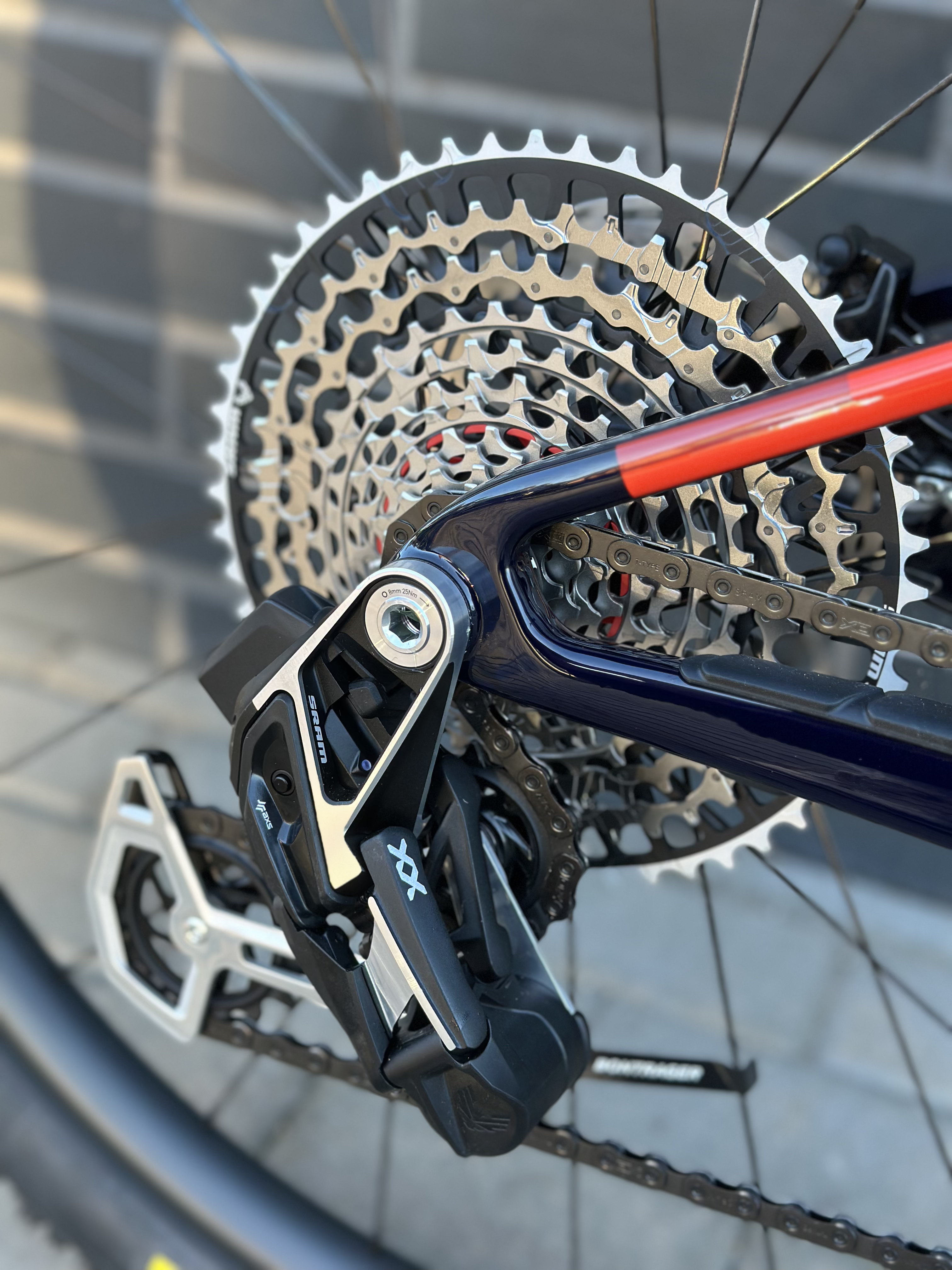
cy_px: 635
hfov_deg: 30.3
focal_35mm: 48
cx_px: 476
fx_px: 1760
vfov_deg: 39.7
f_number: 1.78
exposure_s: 1/165
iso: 125
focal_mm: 6.86
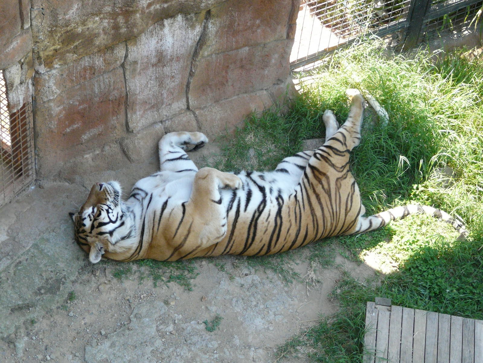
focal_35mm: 99
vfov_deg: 14.9
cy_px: 182
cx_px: 242
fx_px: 1381
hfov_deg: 19.8
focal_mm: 16.2
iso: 250
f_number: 3.6
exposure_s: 1/200
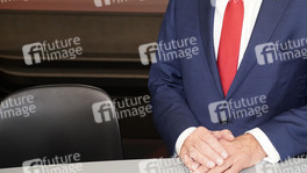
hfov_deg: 34.1
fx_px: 481
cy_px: 22
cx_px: 254
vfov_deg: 20.1
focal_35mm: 59
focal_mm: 33
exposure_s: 1/125
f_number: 5.6
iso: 2000
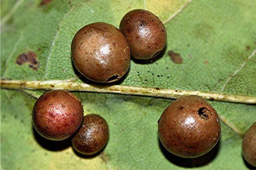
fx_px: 1119
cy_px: 85
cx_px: 128
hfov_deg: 13.1
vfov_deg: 8.7
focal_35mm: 158
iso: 200
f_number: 10
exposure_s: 1/60
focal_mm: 105
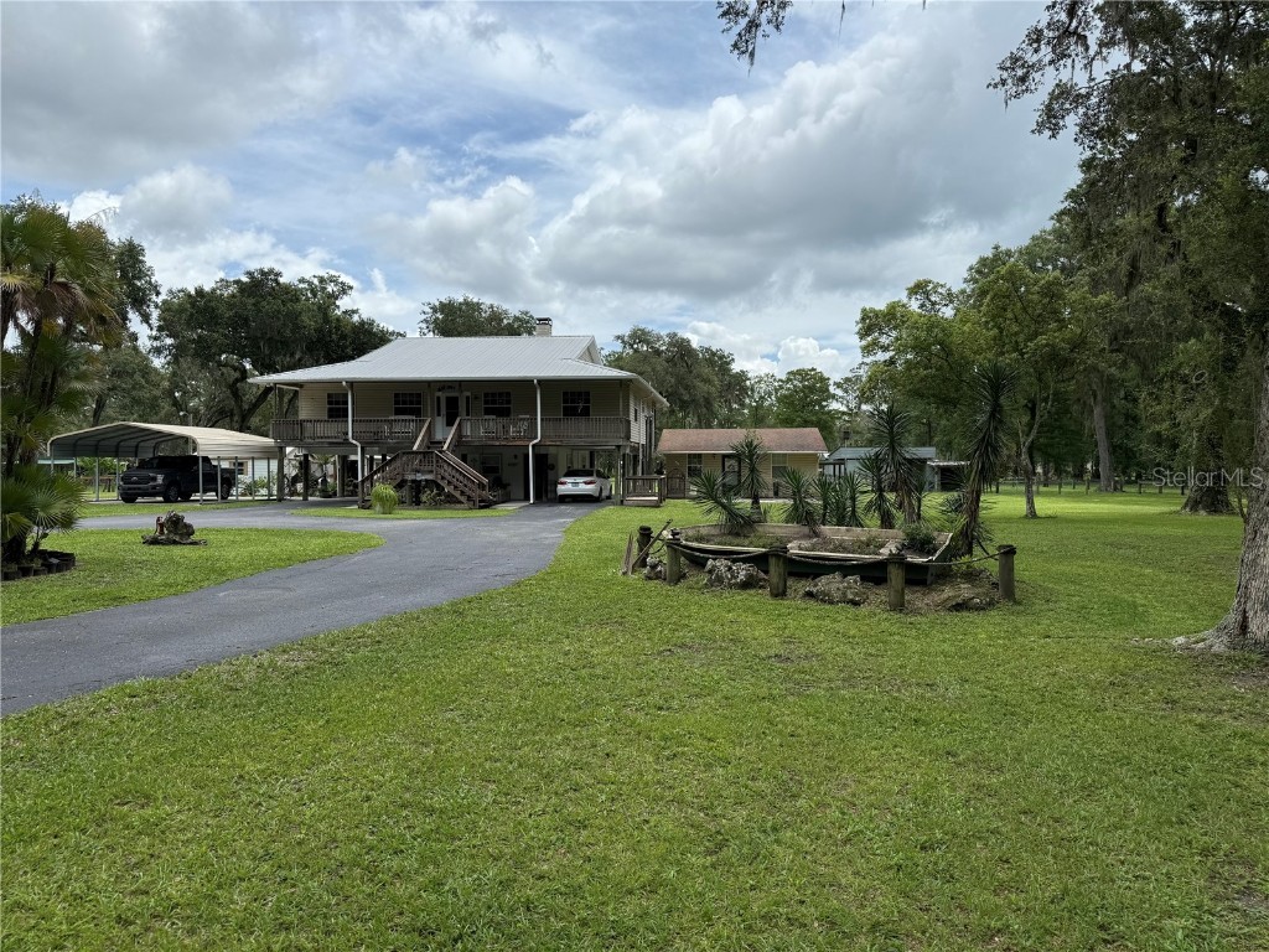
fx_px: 880
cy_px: 476
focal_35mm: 24
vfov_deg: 56.8
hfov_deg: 71.6
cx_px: 634
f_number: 1.78
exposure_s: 1/6173
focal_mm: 6.76
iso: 80
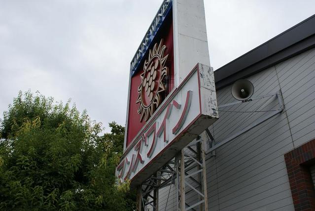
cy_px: 106
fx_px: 289
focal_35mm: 33
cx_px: 158
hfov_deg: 57.2
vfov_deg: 40.0
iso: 100
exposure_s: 1/500
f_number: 4.5
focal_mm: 22
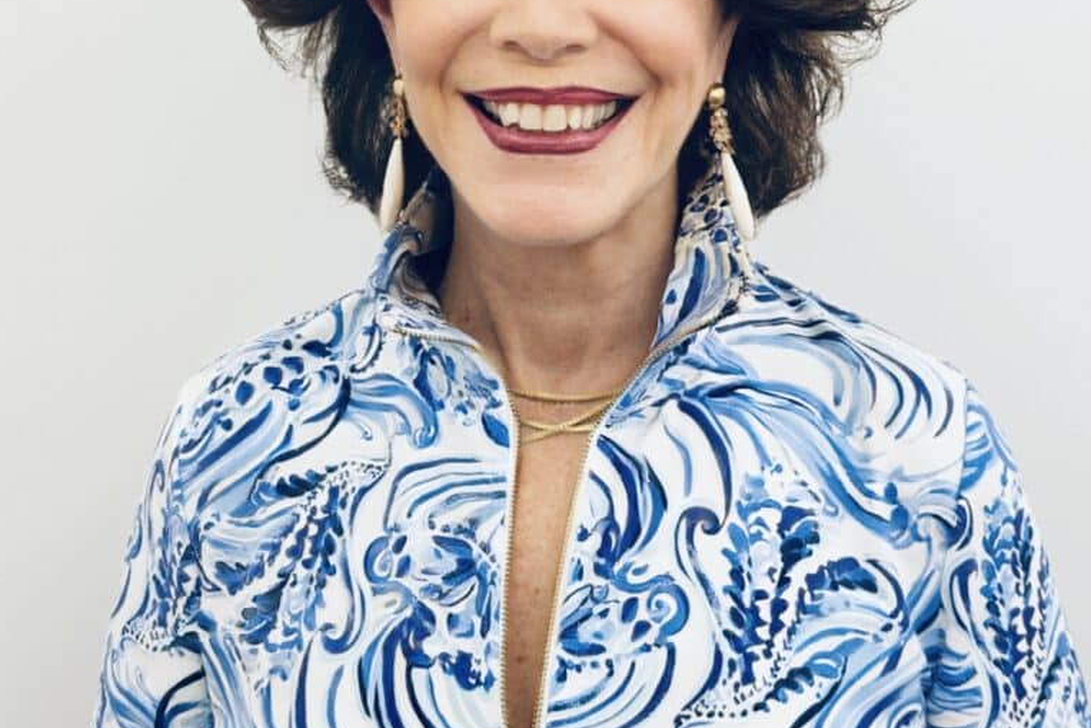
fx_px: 2031
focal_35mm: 67
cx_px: 543
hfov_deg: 30.1
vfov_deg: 20.2
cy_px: 185
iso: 80
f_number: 1.78
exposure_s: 1/60
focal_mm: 6.76
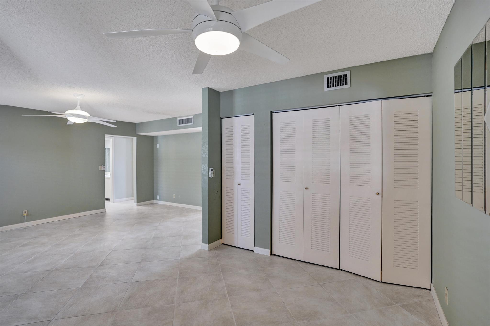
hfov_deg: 96.8
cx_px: 245
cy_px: 163
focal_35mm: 16
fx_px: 218
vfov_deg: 73.7
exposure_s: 1/250
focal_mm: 16
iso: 800
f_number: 2.8
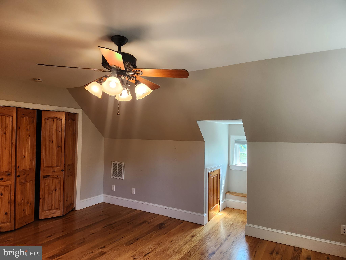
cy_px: 130
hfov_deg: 73.9
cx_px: 173
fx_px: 230
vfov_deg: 58.9
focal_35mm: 23
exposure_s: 1/120
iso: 160
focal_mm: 5.4
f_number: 1.8
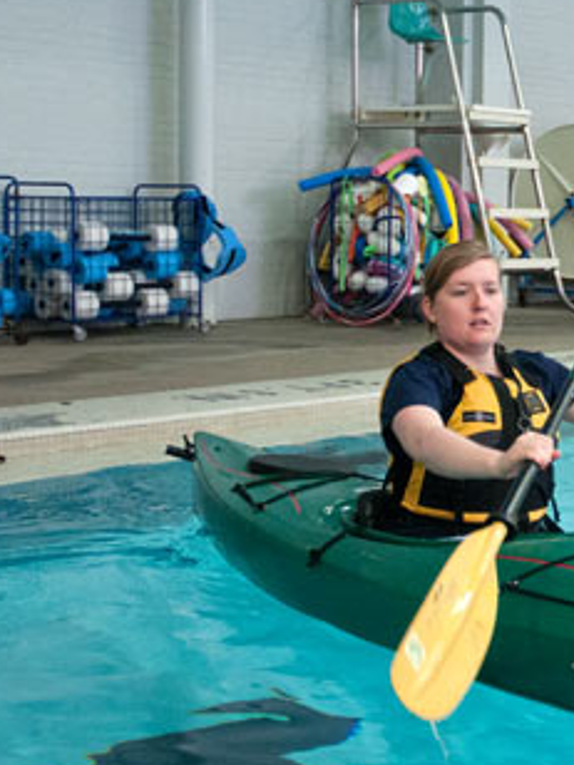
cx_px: 649
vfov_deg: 28.6
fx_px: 1501
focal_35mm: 68
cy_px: 423
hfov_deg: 20.5
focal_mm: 25
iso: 1100
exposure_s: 1/125
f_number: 3.8
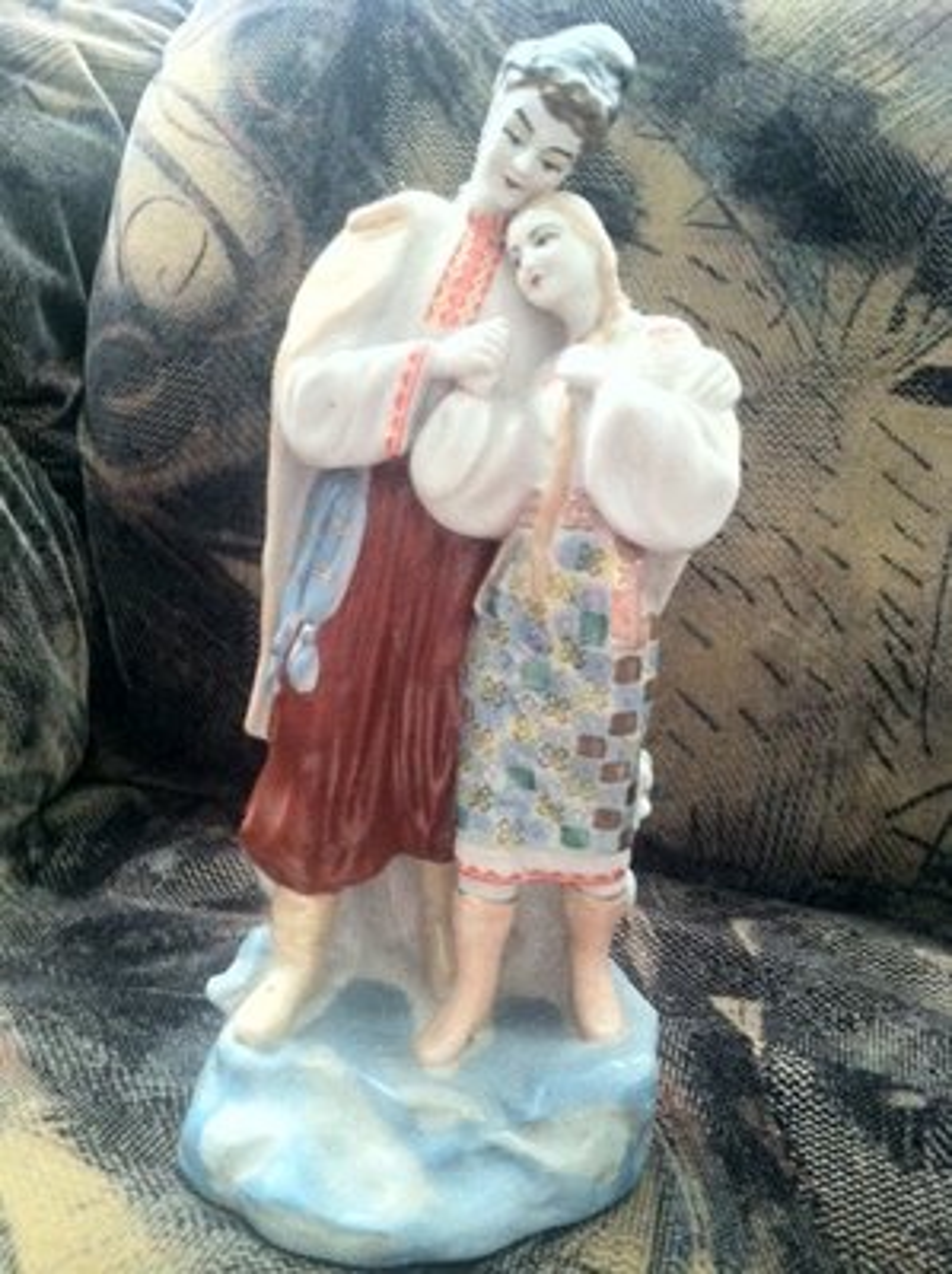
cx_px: 476
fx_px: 1286
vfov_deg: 52.7
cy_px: 637
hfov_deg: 40.6
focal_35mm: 35
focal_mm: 3.85
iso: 640
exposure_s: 1/15
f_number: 2.8
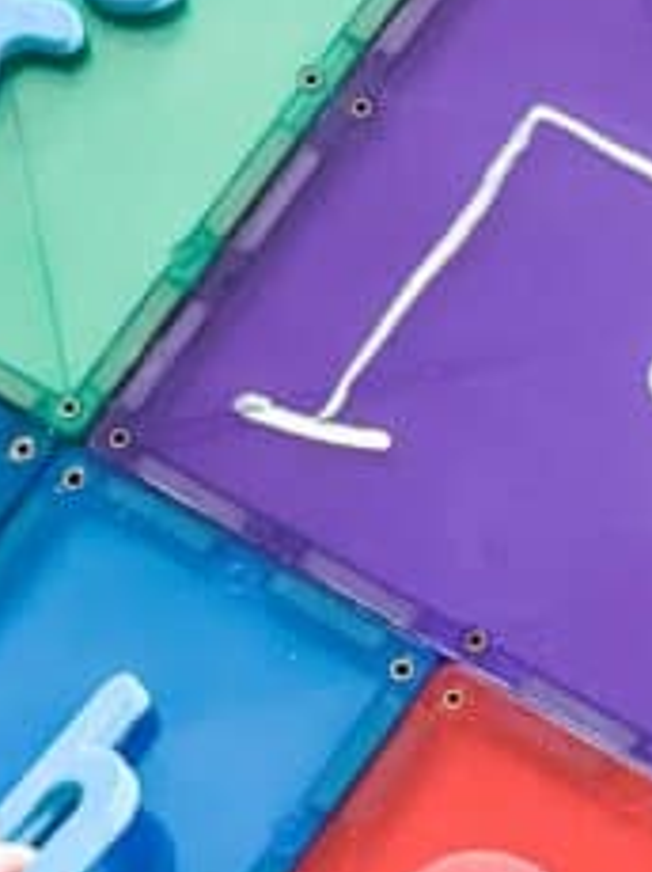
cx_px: 447
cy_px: 690
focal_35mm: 285
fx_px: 7171
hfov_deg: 5.2
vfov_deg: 6.9
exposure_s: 1/40
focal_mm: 7.5
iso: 320
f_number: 2.2
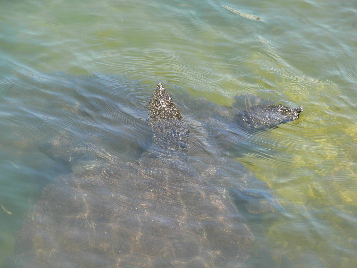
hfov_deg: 9.5
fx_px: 2145
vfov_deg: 7.1
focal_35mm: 208
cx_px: 178
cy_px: 134
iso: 80
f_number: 5.6
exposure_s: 1/160
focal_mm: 44
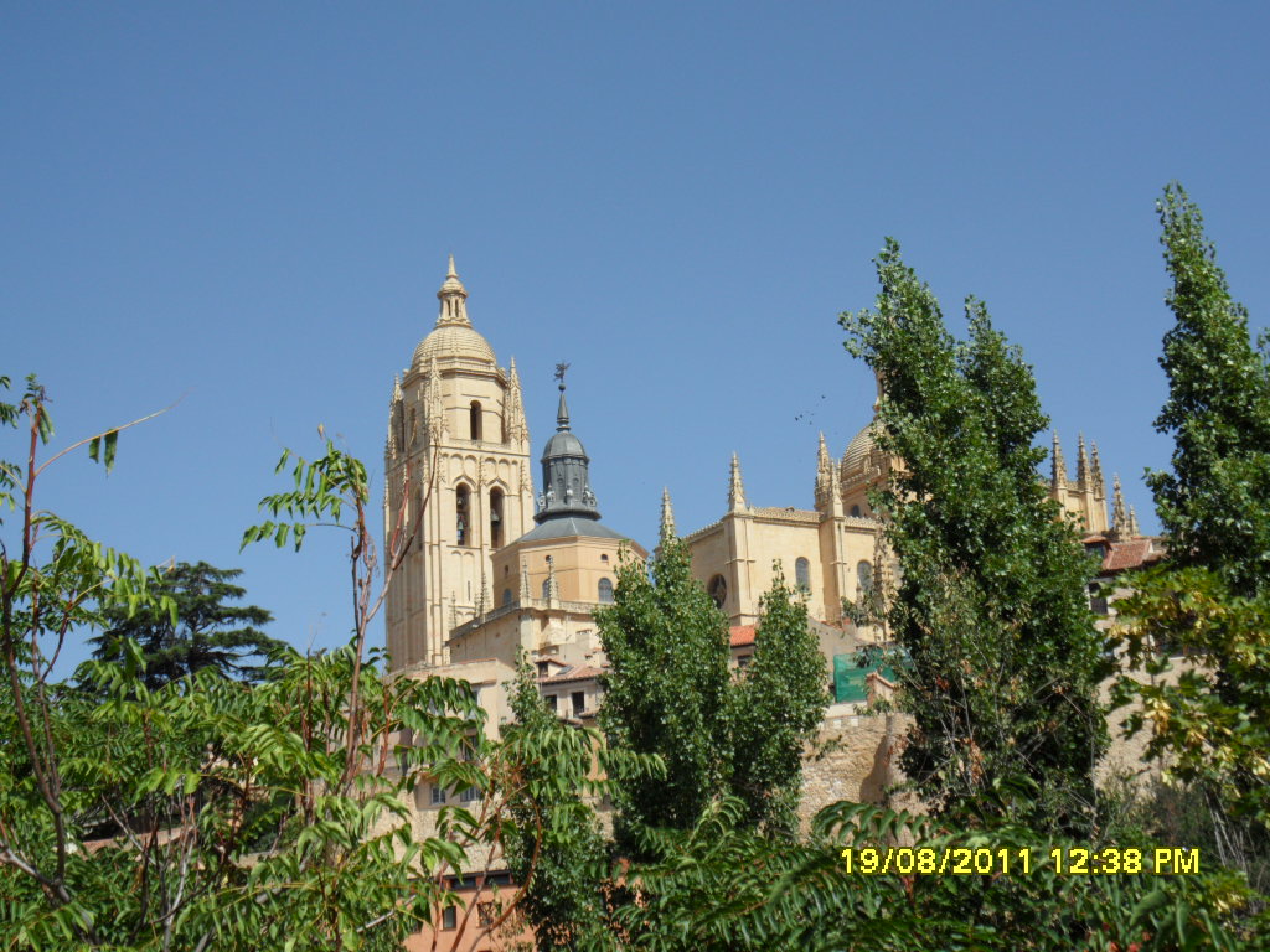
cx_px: 635
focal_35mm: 60
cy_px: 476
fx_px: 2201
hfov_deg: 32.2
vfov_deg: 24.4
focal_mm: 10.3
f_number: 4
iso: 80
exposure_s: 1/750
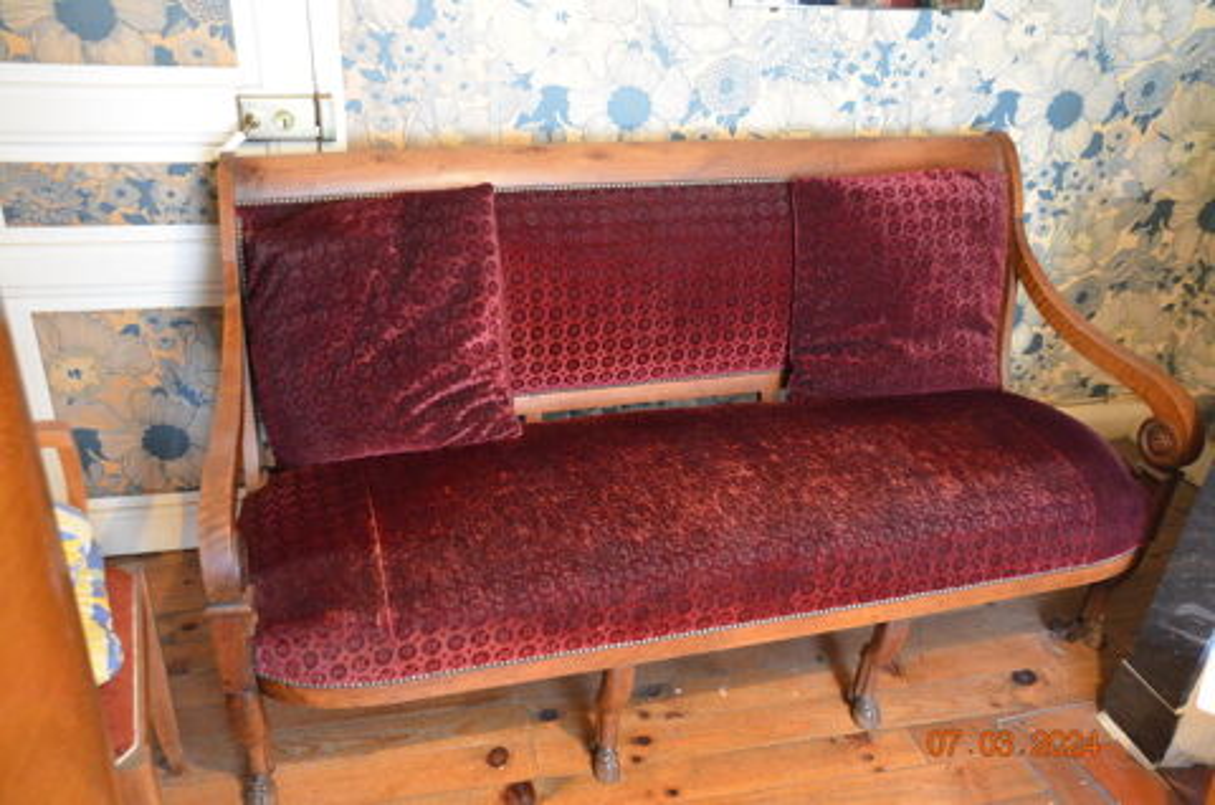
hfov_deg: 67.5
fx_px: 909
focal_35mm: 27
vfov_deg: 47.7
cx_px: 608
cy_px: 402
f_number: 3.5
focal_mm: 18
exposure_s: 1/8
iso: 3200
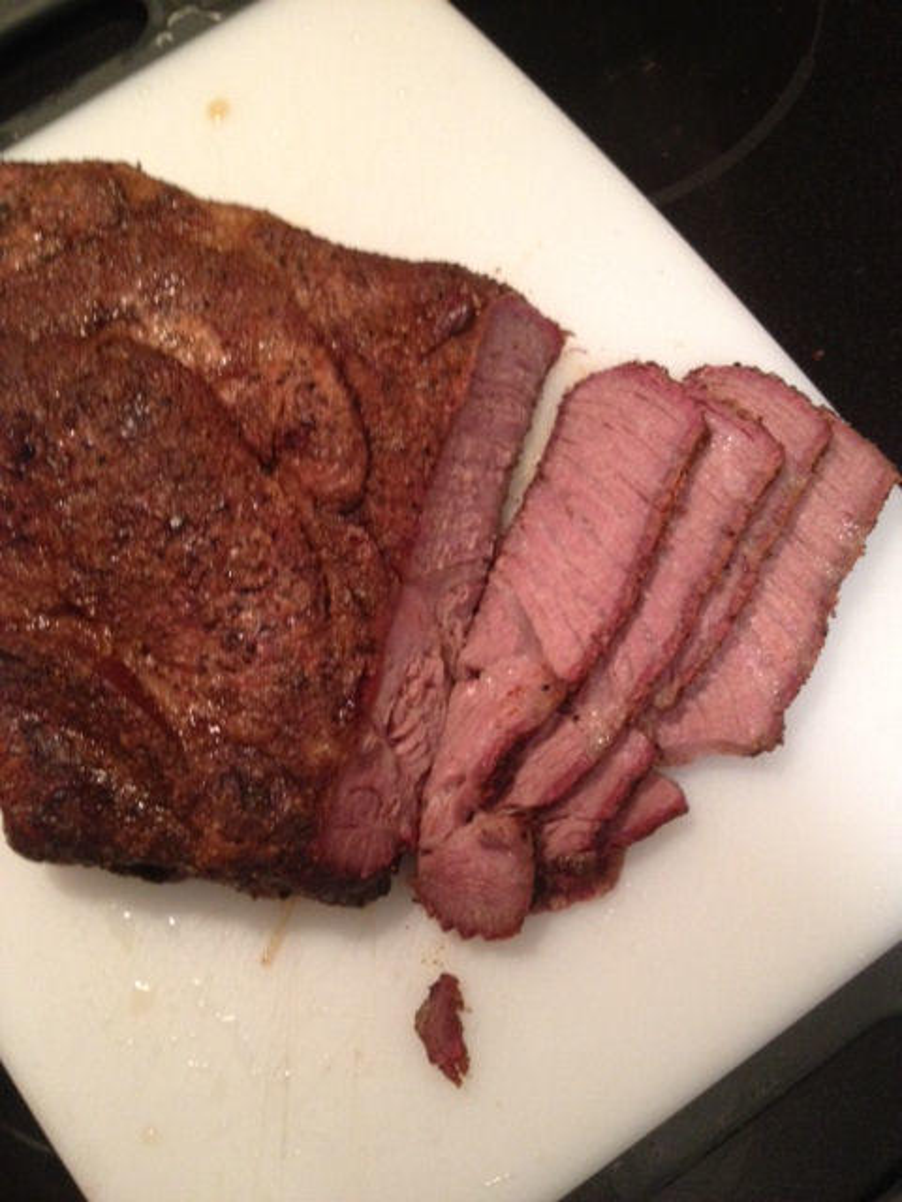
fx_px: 1216
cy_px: 601
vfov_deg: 52.6
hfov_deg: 40.7
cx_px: 451
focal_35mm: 35
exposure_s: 1/20
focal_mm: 4.28
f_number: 2.4
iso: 320
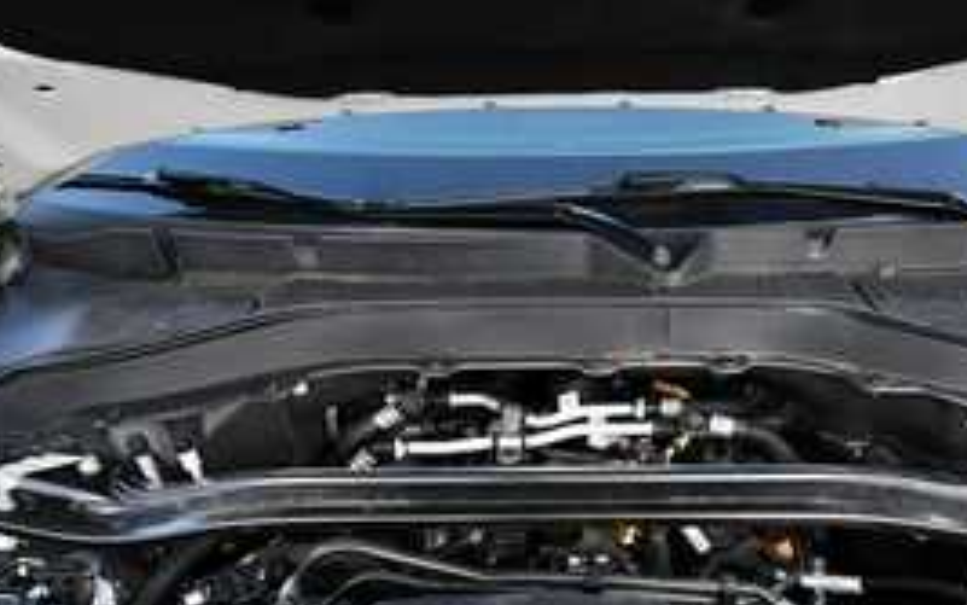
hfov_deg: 64.0
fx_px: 764
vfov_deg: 41.4
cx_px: 583
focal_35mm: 29
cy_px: 480
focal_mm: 13
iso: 500
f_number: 5
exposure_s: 1/250
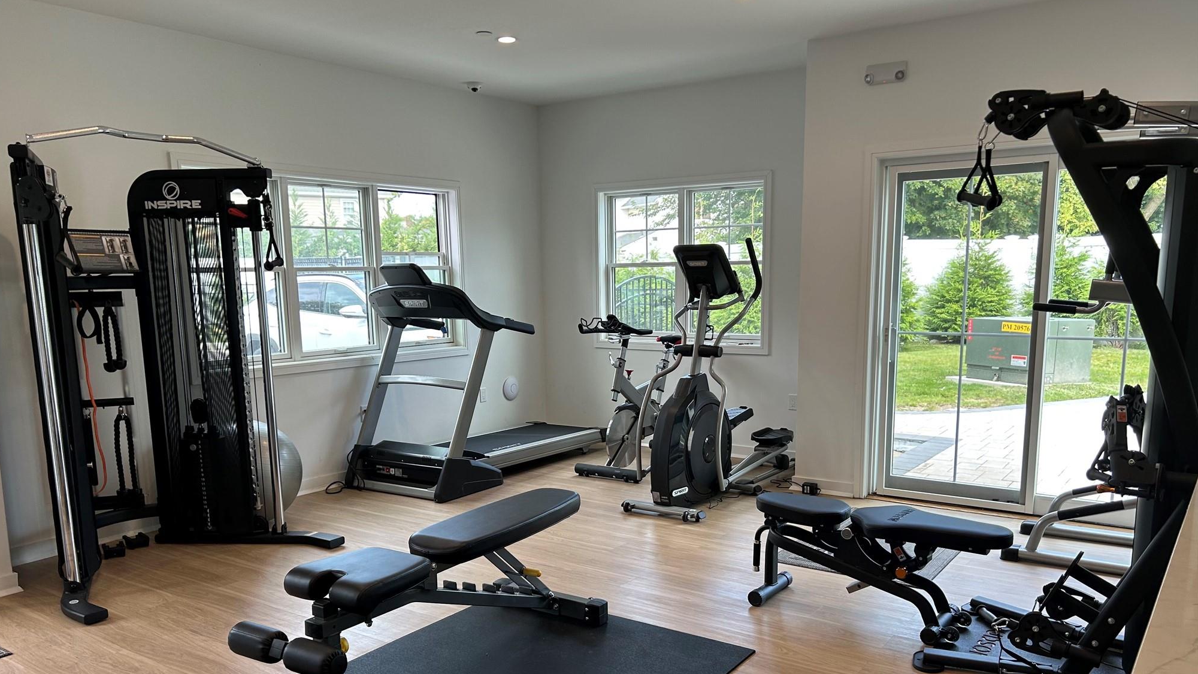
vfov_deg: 39.8
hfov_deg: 66.1
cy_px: 435
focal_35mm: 29
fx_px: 921
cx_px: 586
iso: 50
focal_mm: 5.7
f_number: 1.5
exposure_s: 1/120
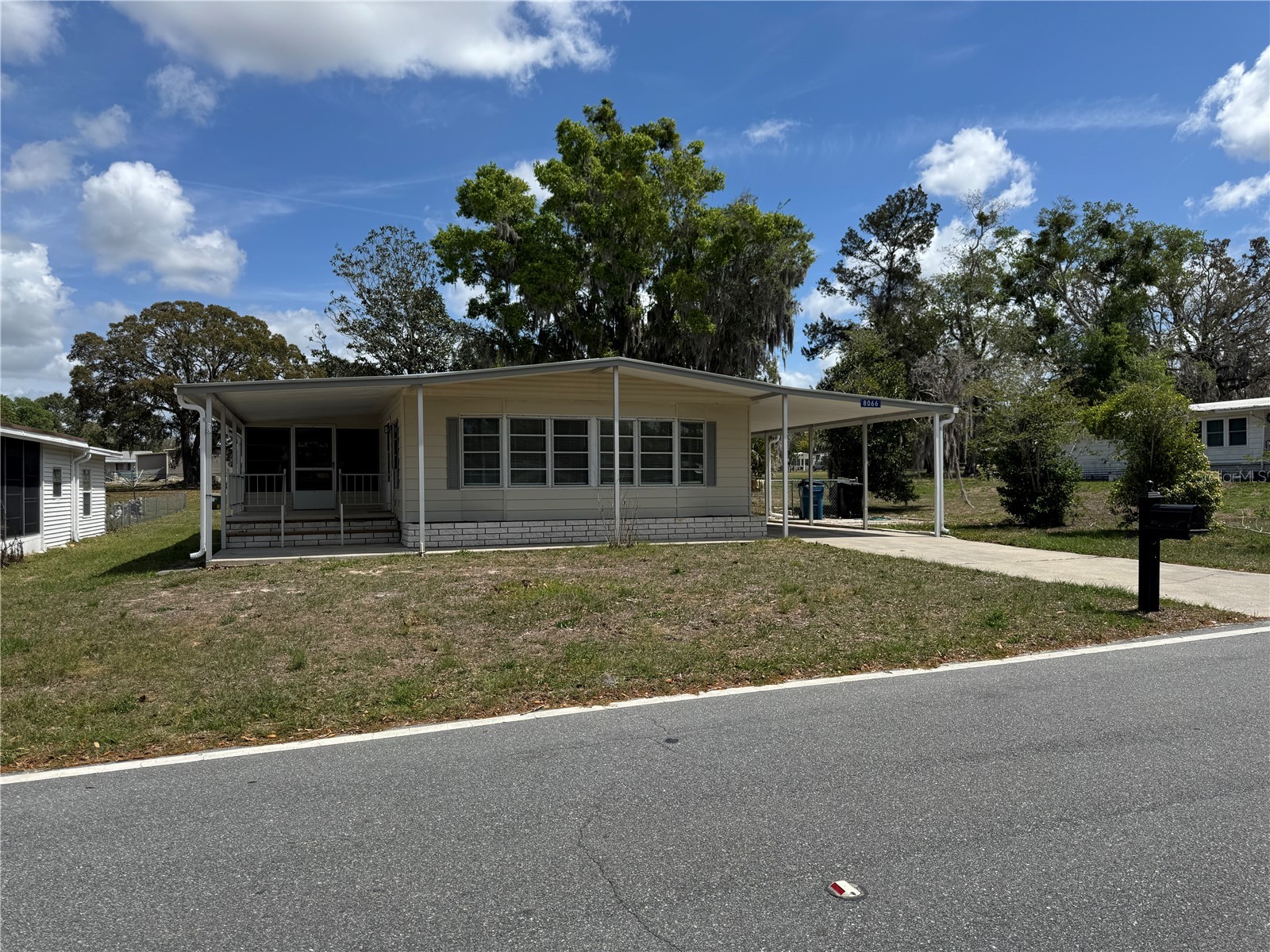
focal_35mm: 24
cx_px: 635
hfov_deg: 71.6
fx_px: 881
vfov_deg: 56.8
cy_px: 476
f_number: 1.78
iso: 80
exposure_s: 1/5348
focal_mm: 6.76
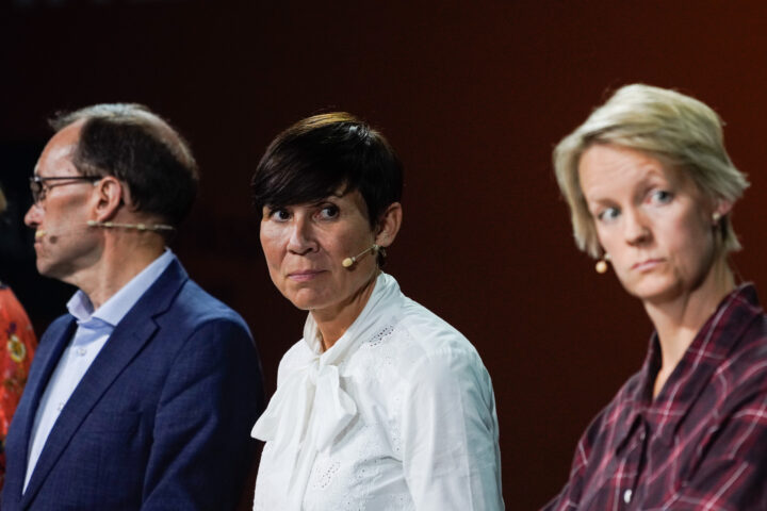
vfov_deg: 4.6
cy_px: 256
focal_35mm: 300
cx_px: 384
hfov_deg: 6.9
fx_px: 6391
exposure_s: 1/250
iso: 1600
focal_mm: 200
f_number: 4
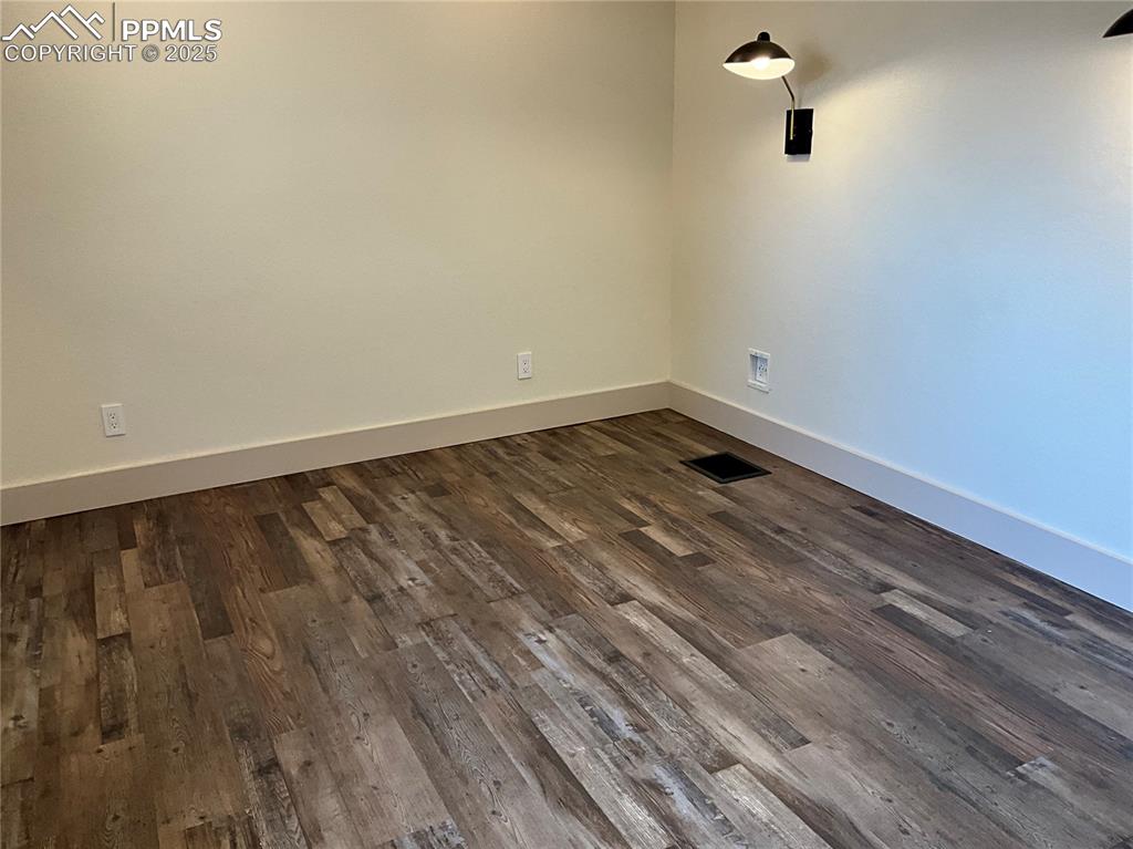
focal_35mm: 29
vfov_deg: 48.2
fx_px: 949
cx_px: 566
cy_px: 424
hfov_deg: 61.7
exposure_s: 1/120
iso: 64
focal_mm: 3
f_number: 1.8
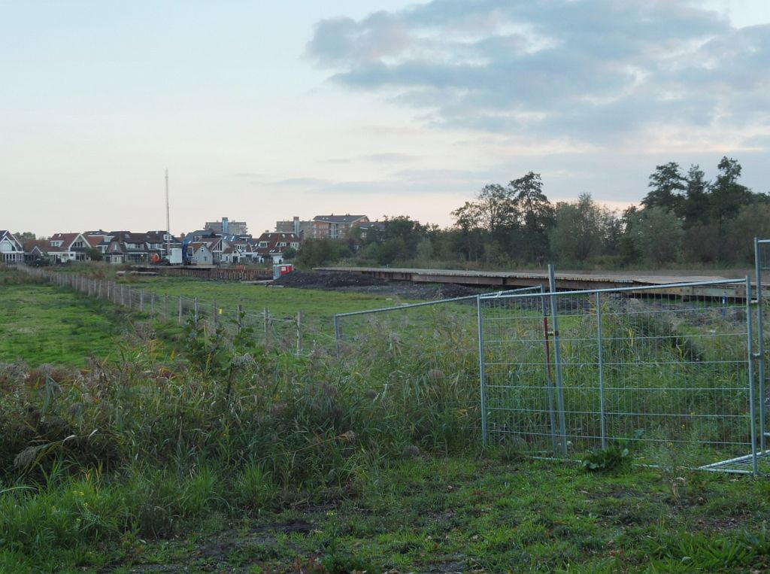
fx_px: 1132
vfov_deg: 28.4
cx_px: 385
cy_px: 287
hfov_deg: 37.6
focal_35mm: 51
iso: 100
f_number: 4.4
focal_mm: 9
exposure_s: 1/80
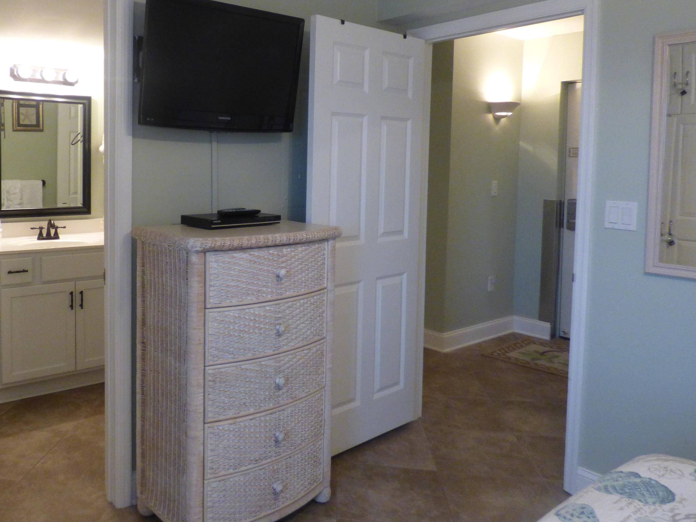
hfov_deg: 61.6
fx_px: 563
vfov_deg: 49.3
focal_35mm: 28
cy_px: 195
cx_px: 221
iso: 400
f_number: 2.8
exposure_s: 1/40
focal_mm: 3.58
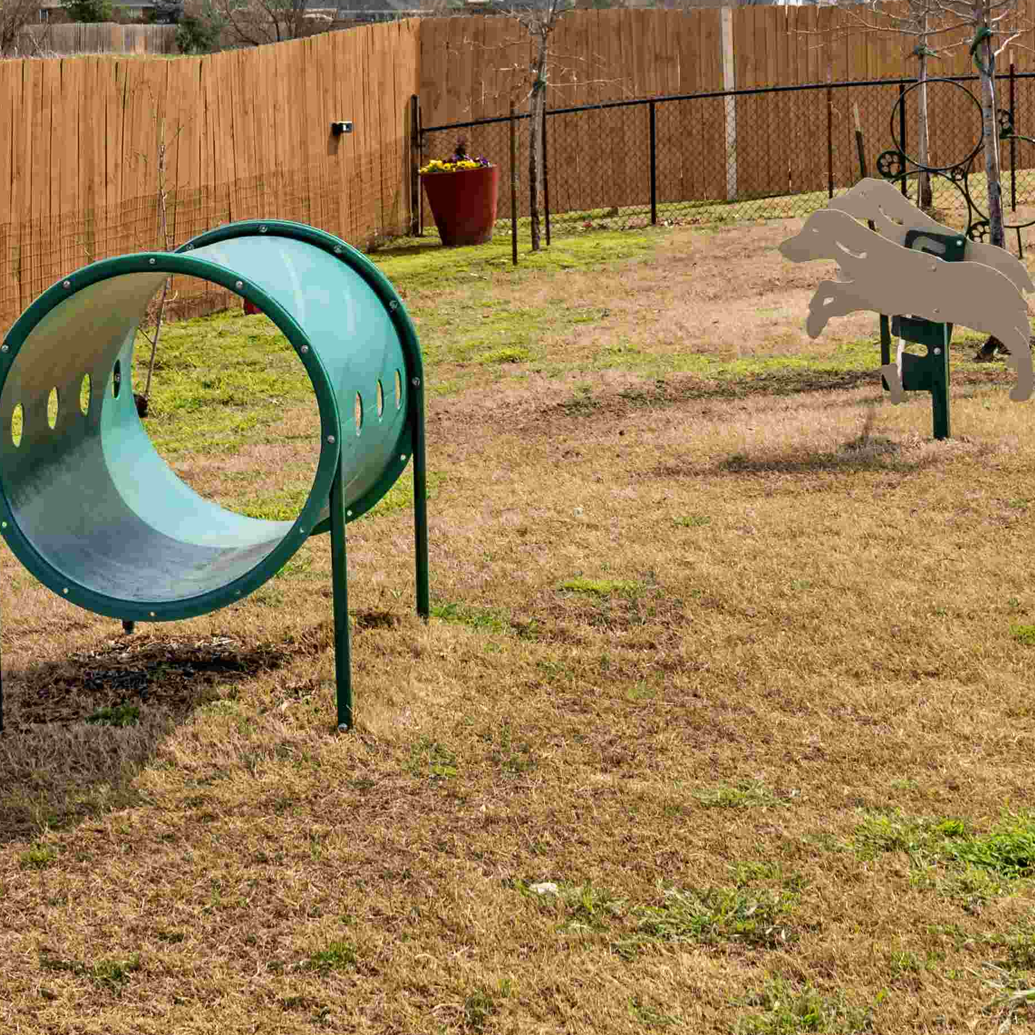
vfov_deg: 19.9
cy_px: -41
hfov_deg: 20.6
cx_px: 710
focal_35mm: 84
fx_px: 2842
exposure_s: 1/125
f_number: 8
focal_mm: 30
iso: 200
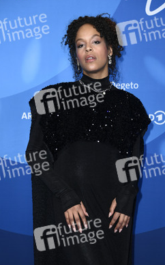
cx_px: 89
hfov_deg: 12.4
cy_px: 132
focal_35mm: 105
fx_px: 757
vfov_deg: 19.8
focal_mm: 100
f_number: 5.6
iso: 800
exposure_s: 1/250
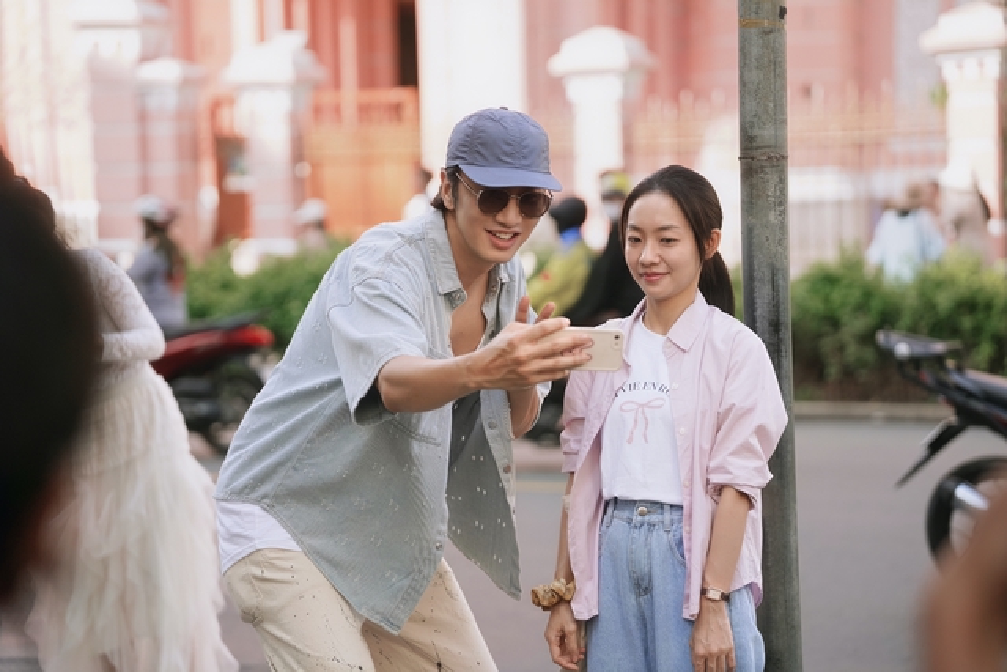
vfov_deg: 12.9
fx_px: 2968
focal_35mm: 106
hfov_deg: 19.3
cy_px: 336
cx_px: 504
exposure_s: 1/1250
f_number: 2.8
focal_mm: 106.1
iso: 500
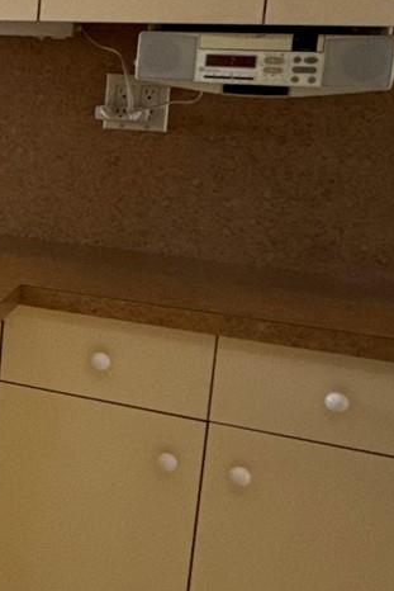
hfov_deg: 16.7
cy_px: 197
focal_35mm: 64
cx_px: -365
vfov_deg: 31.2
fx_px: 1050
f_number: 2.2
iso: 250
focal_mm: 2.22
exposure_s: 1/60
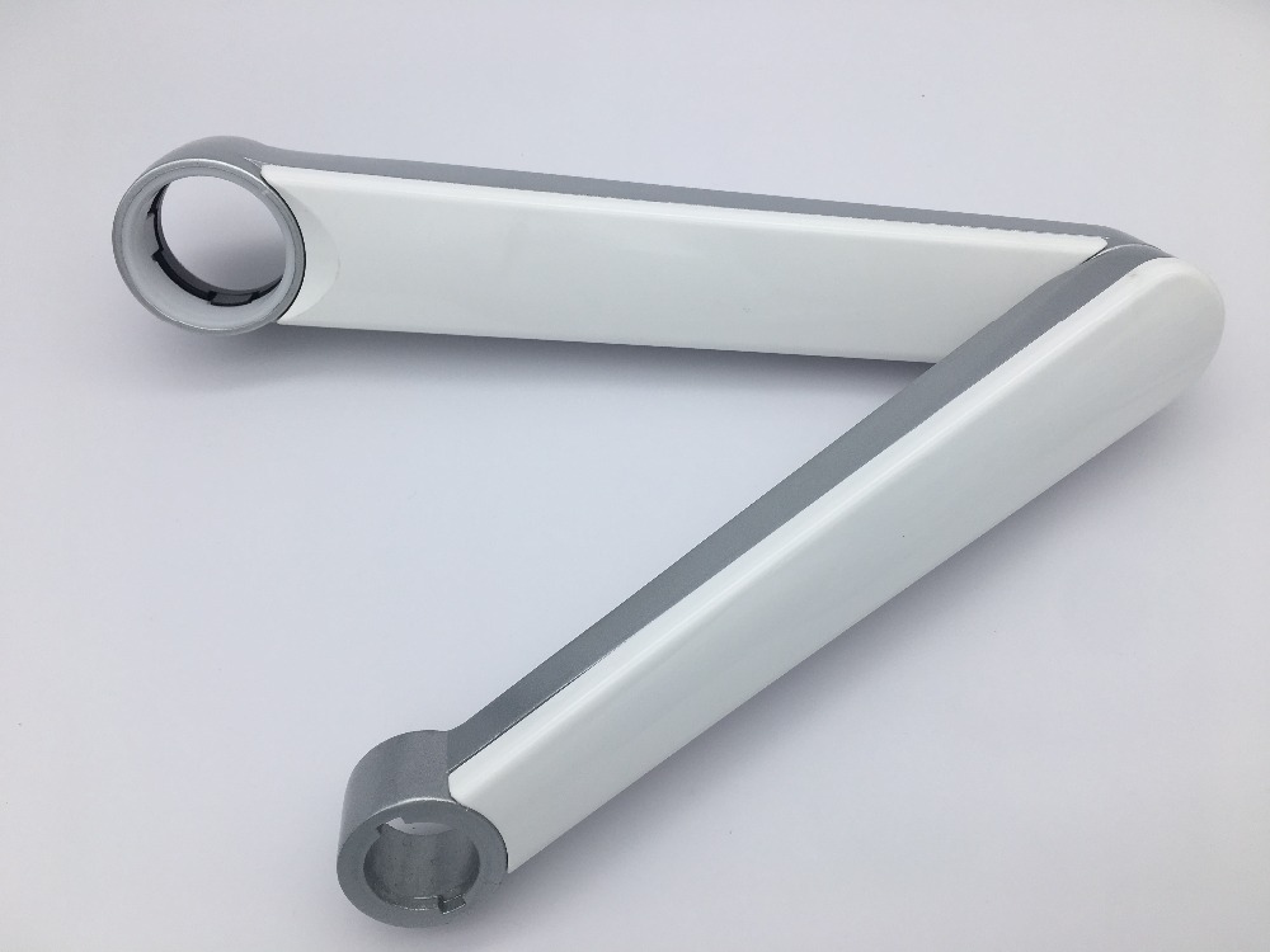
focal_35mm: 29
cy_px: 476
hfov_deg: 61.7
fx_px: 1064
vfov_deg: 48.2
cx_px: 635
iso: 25
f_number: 2.2
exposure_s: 1/663
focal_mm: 4.15
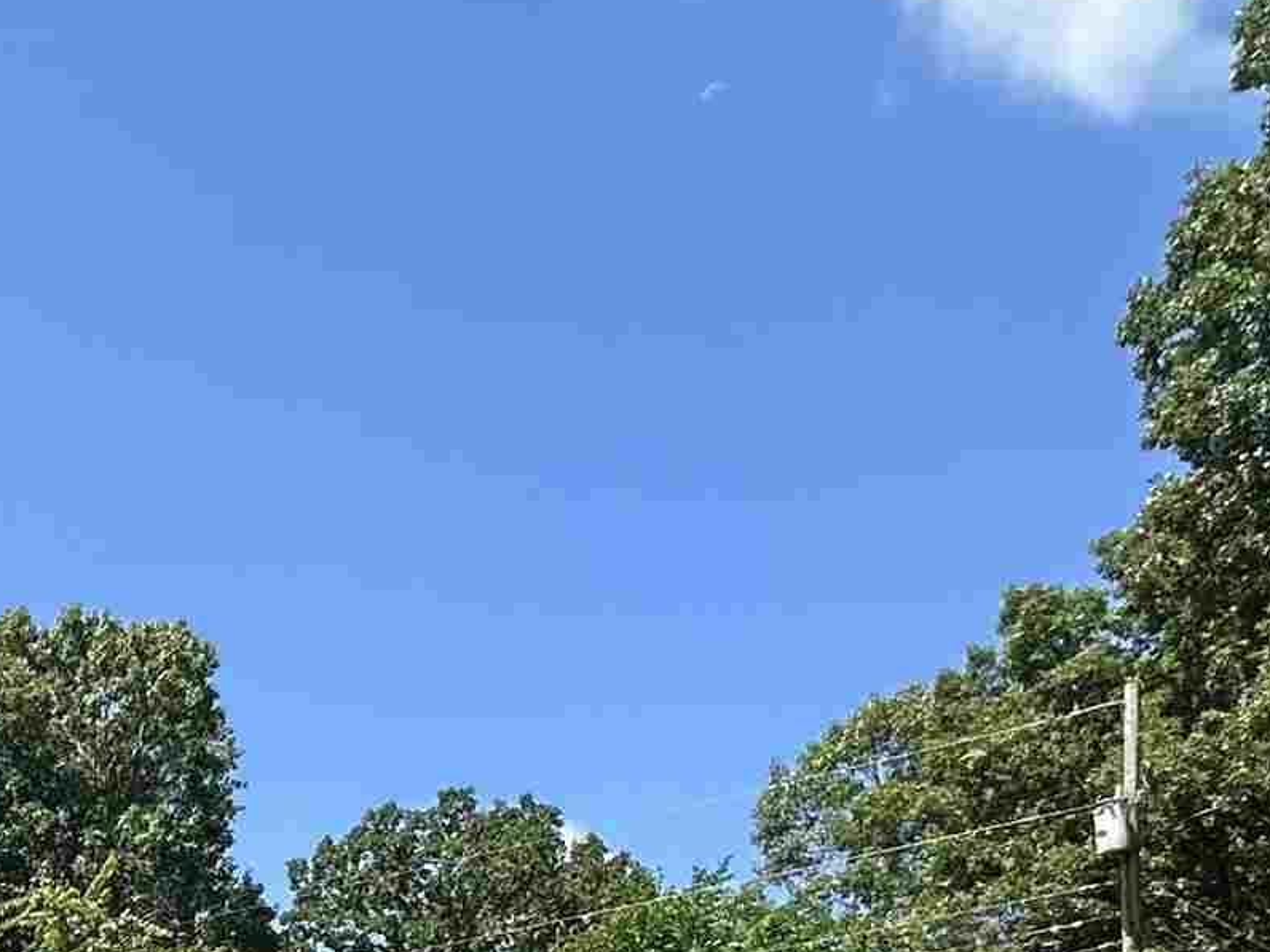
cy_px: 1381
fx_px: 1981
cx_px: -380
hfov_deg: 28.9
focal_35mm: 54
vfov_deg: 22.7
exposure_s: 1/955
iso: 40
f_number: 2.2
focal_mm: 2.22
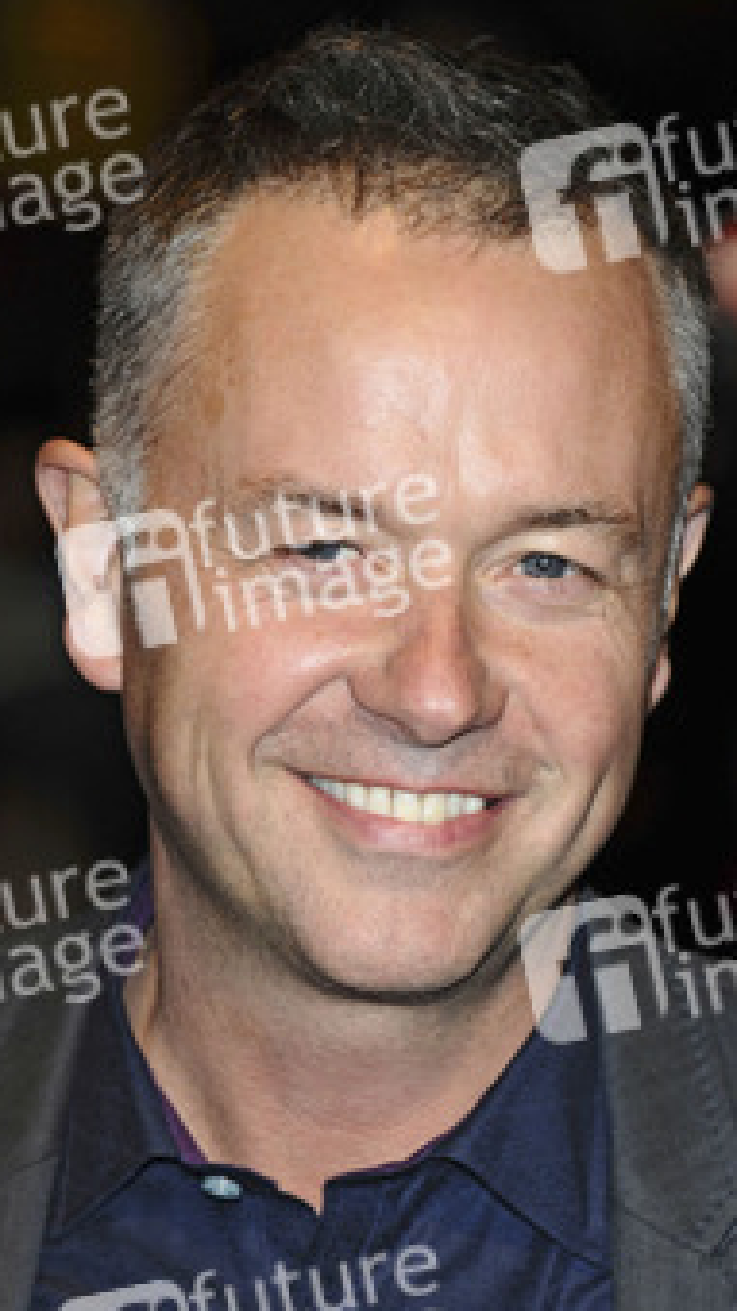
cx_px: 368
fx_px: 7720
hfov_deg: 5.5
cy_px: 760
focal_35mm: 222
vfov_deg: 9.7
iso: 320
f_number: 4.5
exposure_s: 1/200
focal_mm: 120
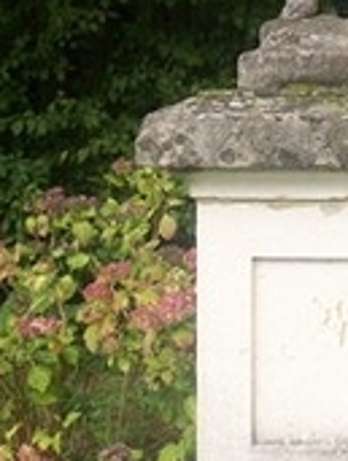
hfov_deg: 13.0
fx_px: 1496
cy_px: 73
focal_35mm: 112
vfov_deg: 17.3
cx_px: 397
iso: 80
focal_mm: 5.7
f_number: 2.9
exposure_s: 1/125
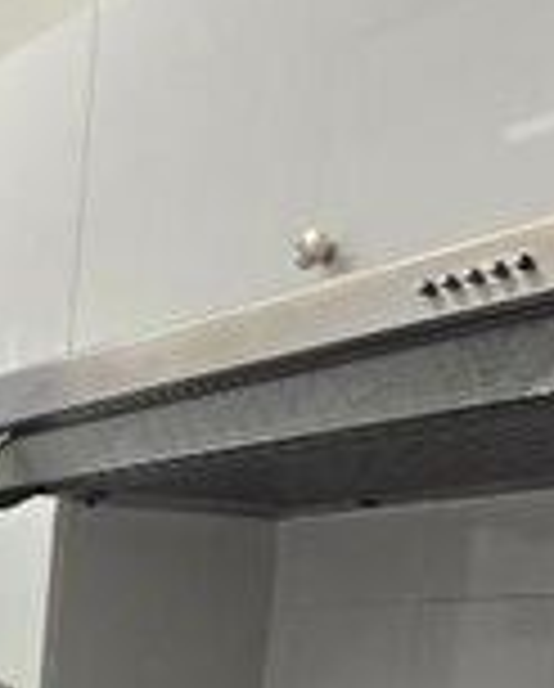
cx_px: -378
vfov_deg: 26.3
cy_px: 947
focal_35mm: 58
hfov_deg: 20.5
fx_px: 1185
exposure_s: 1/100
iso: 100
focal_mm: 2.2
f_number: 2.2
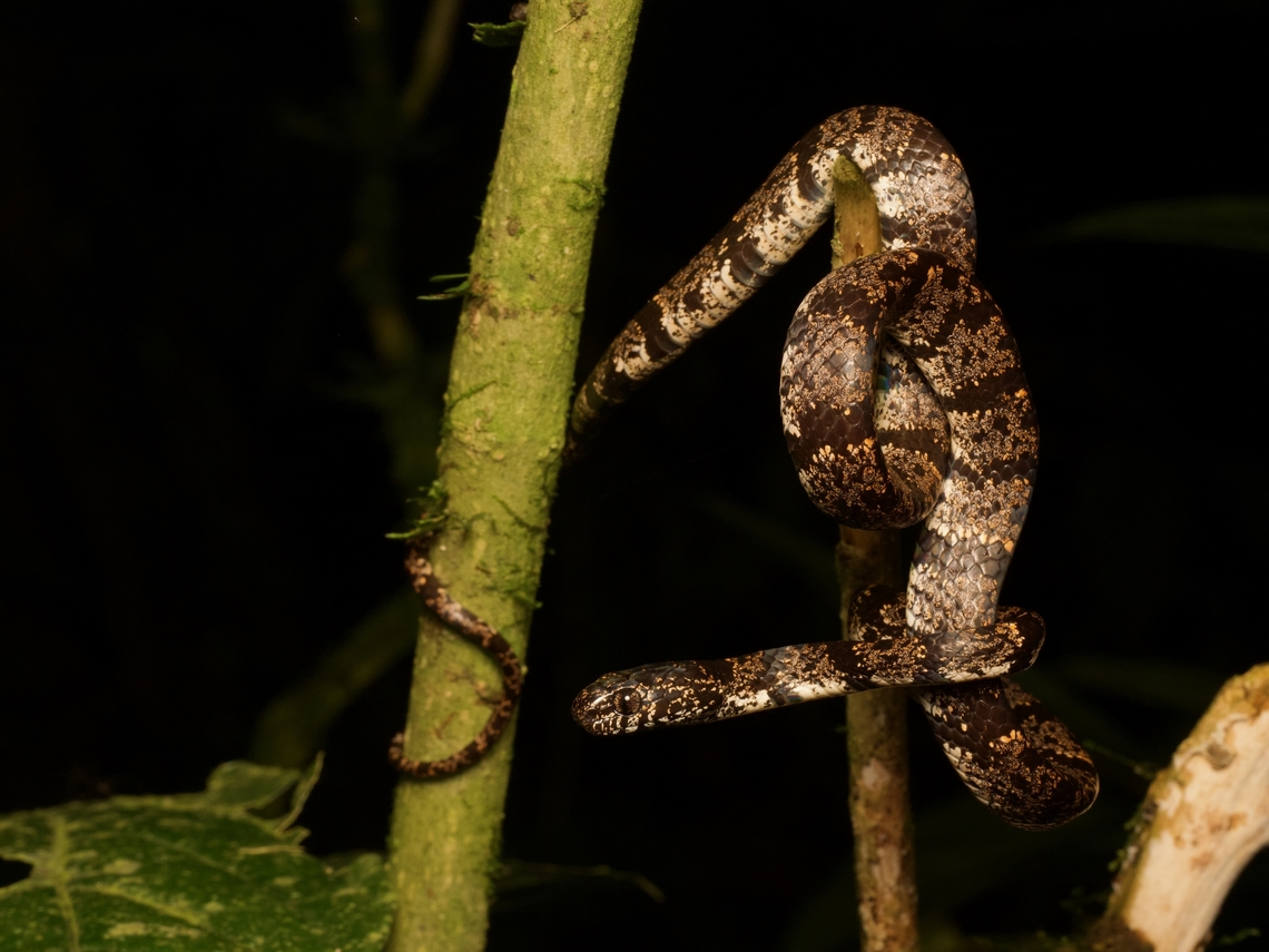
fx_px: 4399
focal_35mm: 120
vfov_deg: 12.3
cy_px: 476
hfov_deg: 16.4
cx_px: 634
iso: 800
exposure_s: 1/60
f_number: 11
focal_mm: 60
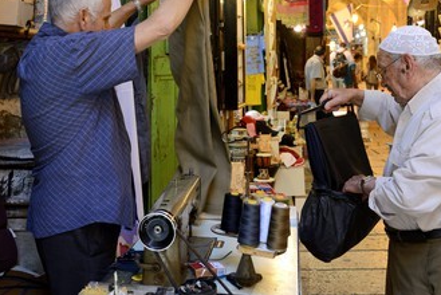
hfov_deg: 38.8
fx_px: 625
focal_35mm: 51
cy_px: 115
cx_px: 210
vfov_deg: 26.5
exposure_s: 1/80
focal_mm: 40
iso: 1600
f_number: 5.6
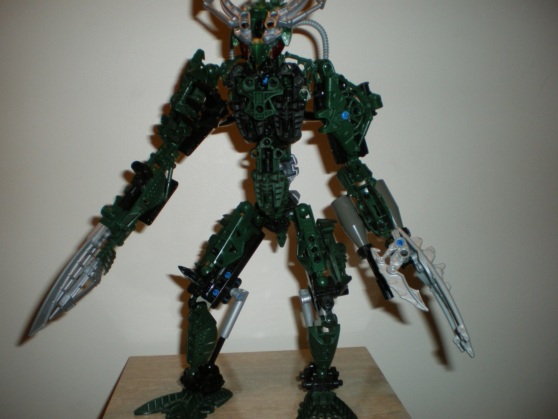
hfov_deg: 51.4
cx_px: 279
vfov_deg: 39.7
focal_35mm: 36
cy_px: 210
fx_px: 580
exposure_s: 1/50
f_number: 3.1
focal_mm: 6.3
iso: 200
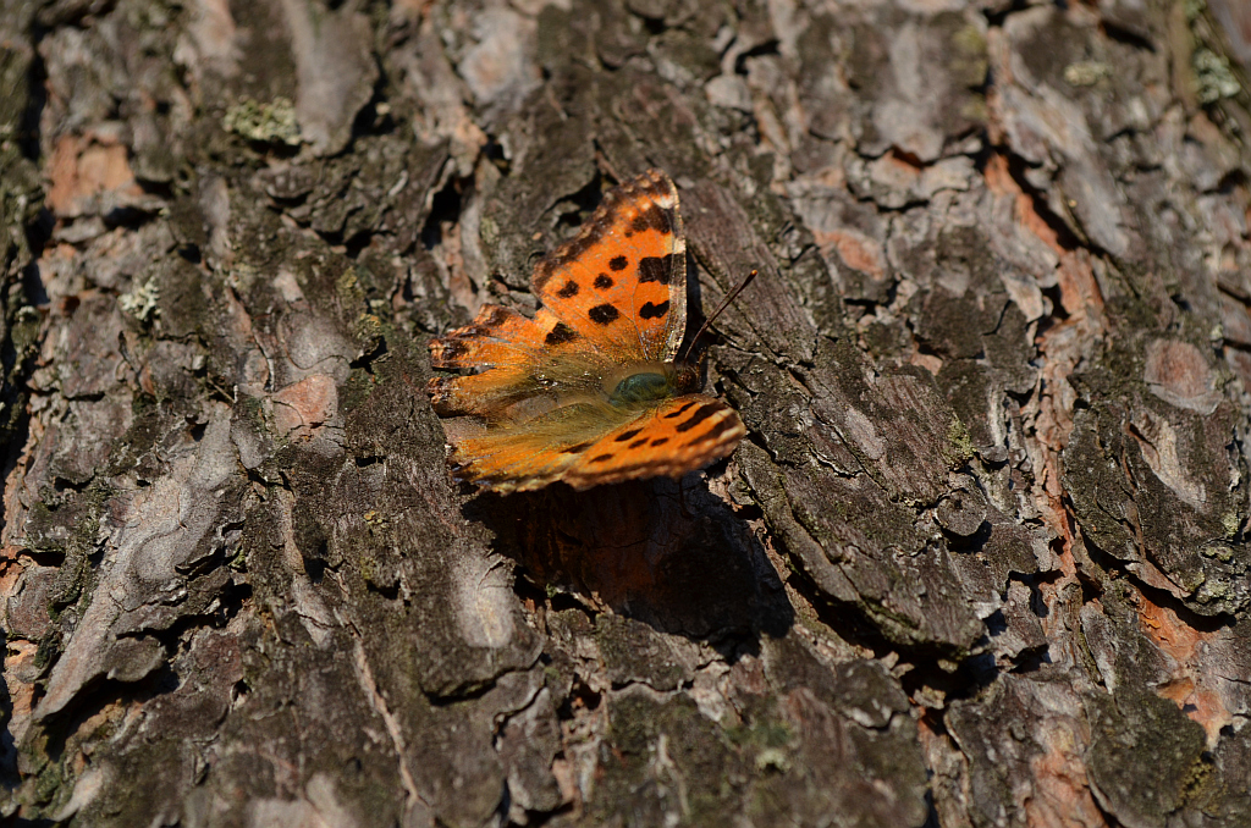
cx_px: 626
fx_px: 2861
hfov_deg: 24.7
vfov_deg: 16.5
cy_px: 414
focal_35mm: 82
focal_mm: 55
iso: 100
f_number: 8
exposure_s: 1/200
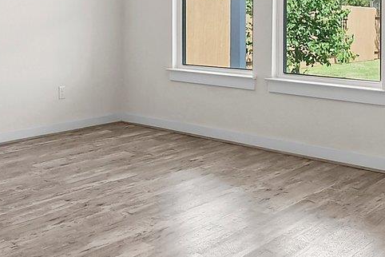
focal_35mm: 51
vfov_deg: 25.6
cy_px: 23
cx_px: 155
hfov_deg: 38.7
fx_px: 546
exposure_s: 1/15
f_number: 11
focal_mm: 12
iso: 640
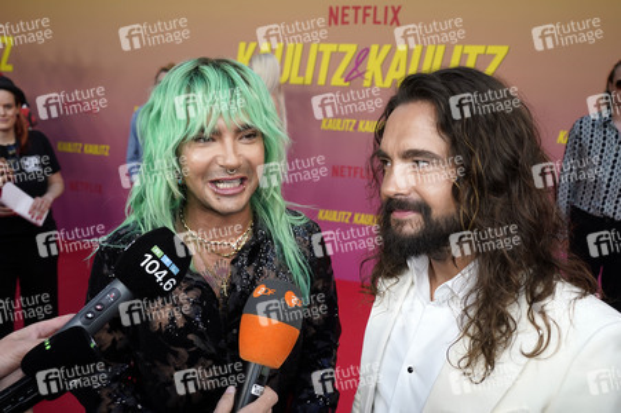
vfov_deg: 42.3
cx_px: 310
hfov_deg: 60.3
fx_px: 534
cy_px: 206
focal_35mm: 31
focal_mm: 31
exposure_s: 1/160
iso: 320
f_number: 5.6
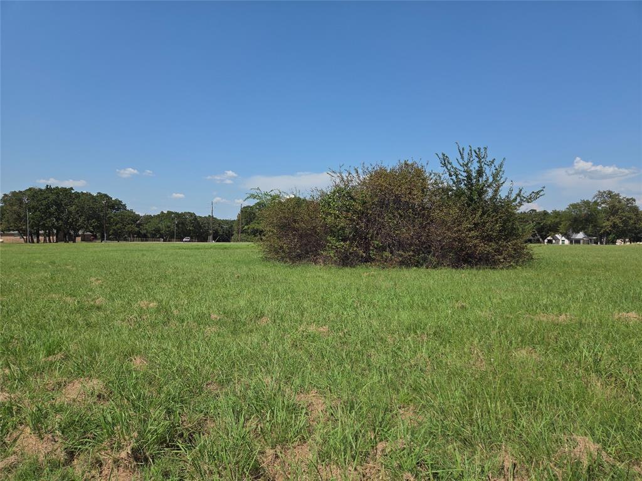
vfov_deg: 58.9
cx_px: 321
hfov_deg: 73.9
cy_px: 240
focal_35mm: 23
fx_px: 427
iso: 80
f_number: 1.8
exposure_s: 1/7599
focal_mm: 5.4
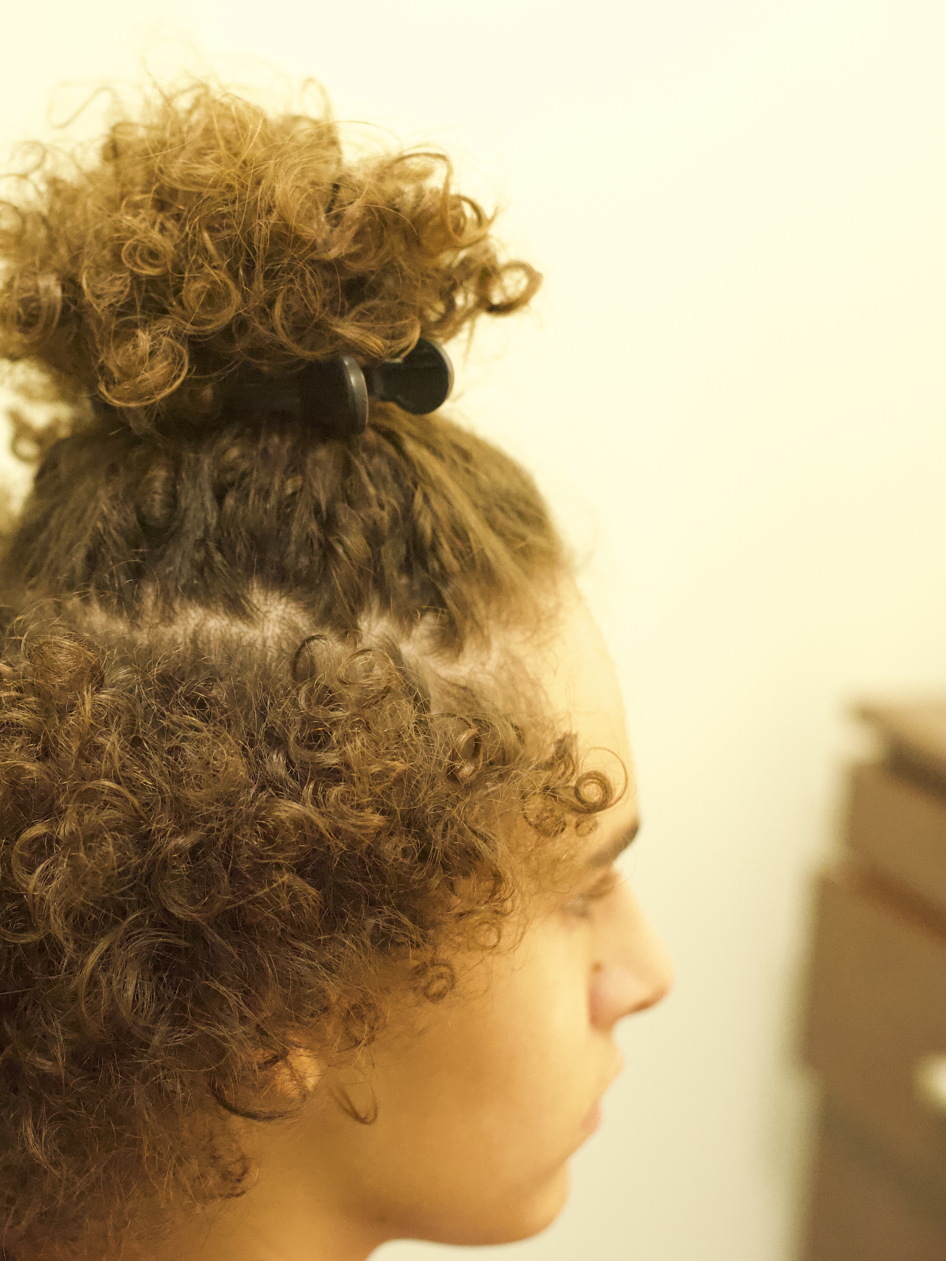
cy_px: 627
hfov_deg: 19.8
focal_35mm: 73
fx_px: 2660
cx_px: 94
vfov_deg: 26.7
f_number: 3.2
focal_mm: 50
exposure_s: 1/640
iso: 12800
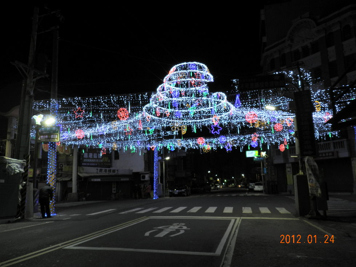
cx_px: 178
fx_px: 288
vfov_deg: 49.7
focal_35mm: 28
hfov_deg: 63.4
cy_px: 134
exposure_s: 1/25
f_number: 3.6
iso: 160
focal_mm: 5
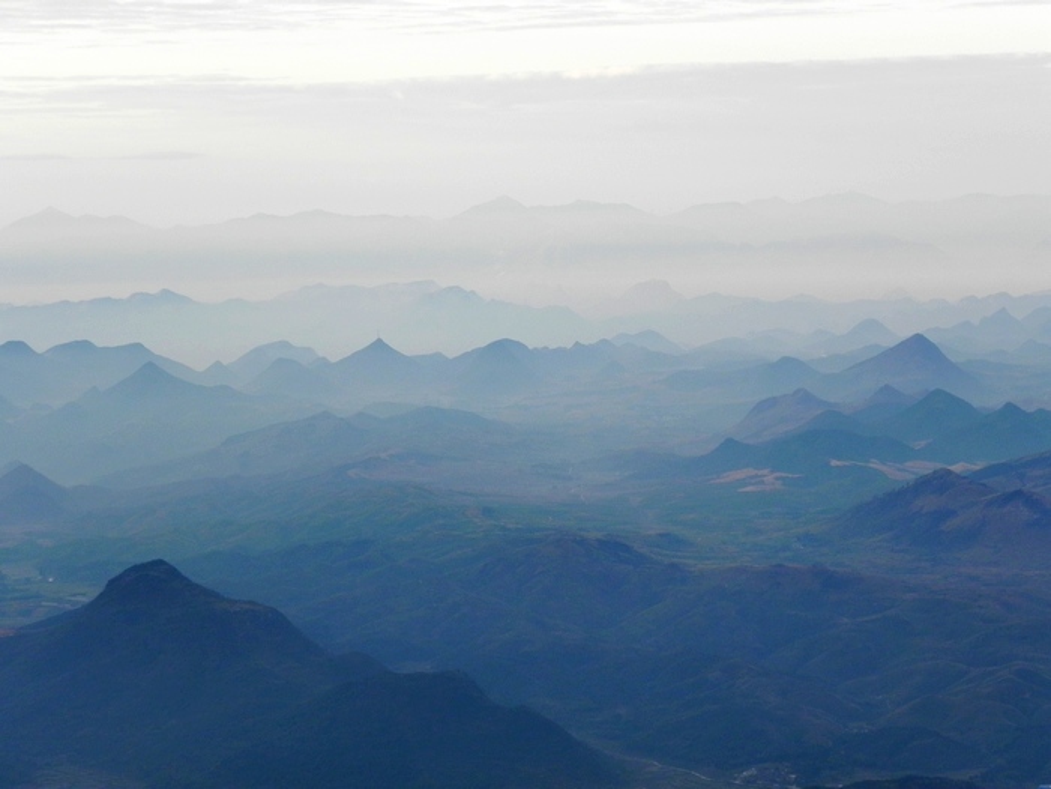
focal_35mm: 117
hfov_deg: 16.8
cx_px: 526
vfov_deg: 12.7
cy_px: 394
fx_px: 3552
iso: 160
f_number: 4.5
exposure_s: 1/155
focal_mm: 20.8
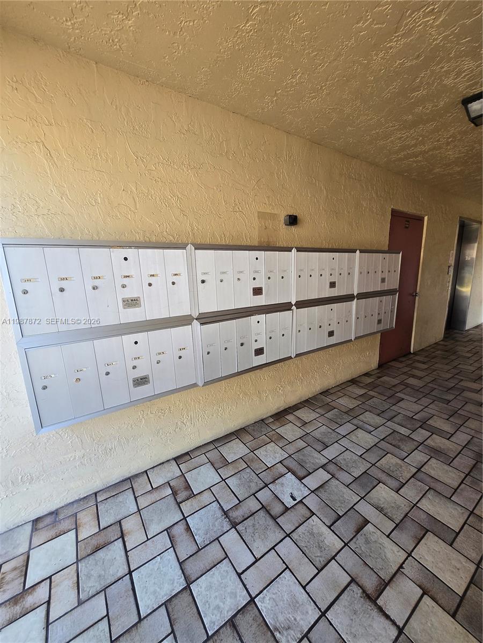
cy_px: 322
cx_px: 242
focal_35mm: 13
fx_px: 242
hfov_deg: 89.9
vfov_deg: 106.2
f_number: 2.2
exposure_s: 1/60
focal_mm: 1.7
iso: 64
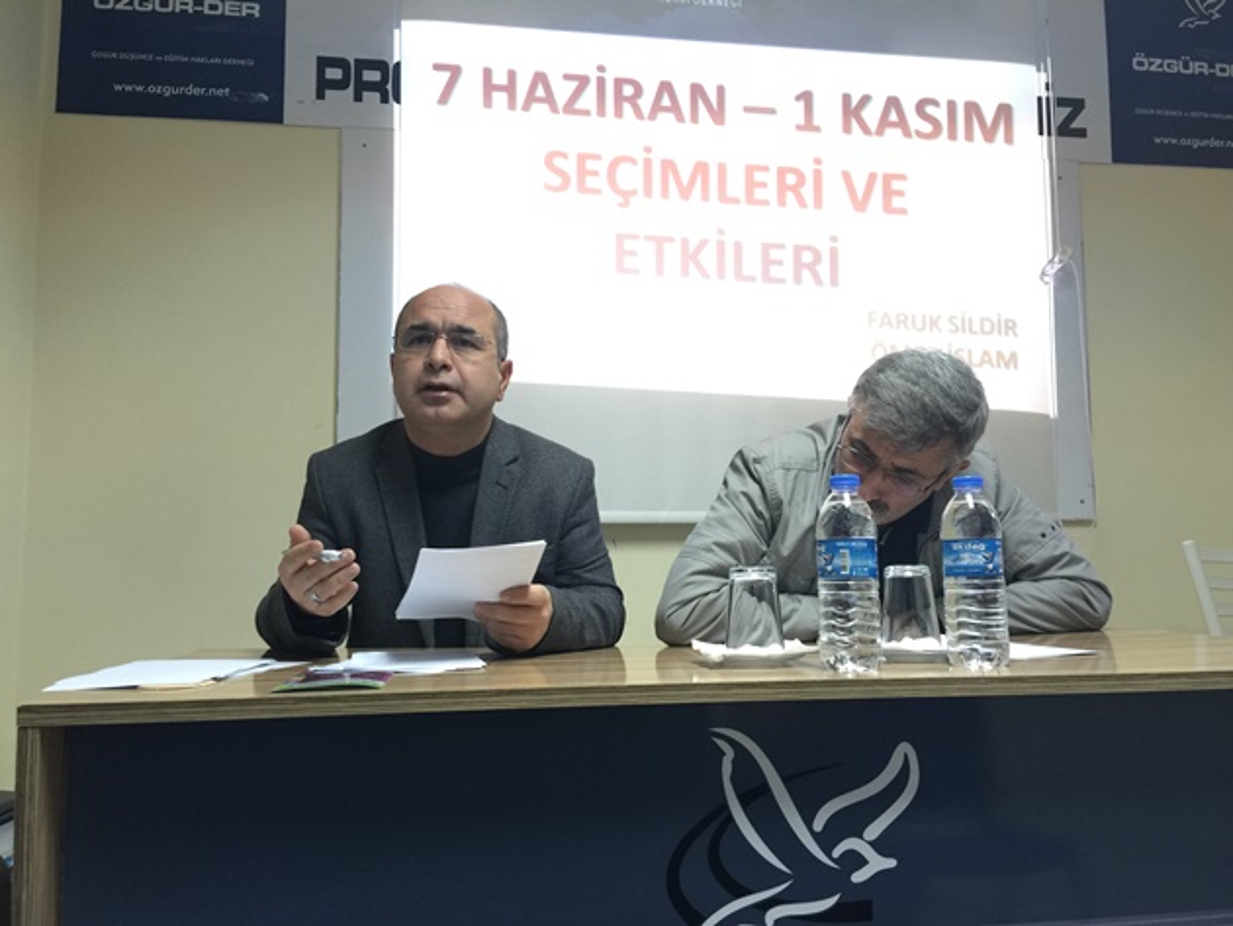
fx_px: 1033
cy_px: 463
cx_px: 616
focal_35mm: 29
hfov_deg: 61.6
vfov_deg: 48.3
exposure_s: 1/17
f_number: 2.2
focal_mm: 4.15
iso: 64
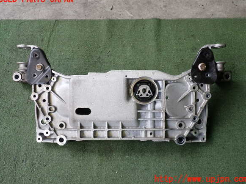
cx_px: 123
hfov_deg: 58.4
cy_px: 89
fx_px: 220
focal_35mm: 31
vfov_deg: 45.4
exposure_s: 1/125
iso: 200
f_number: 2.3
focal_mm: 5.4
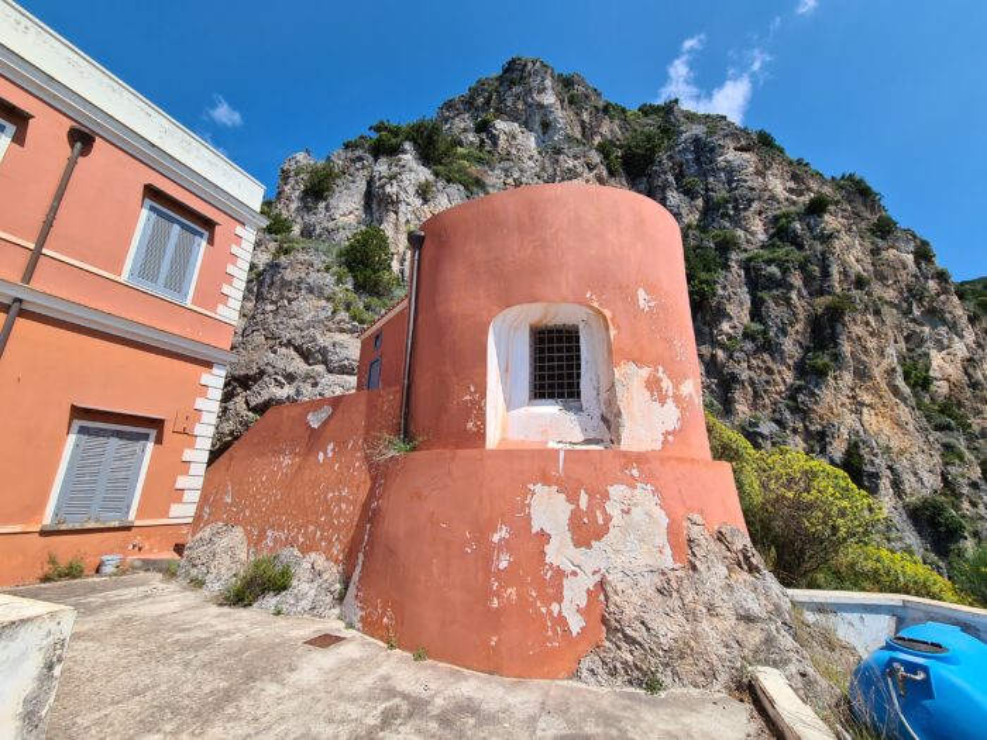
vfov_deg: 89.9
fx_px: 371
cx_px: 494
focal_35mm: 13
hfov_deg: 106.2
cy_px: 370
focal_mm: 2.2
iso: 50
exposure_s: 1/1748
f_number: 2.2
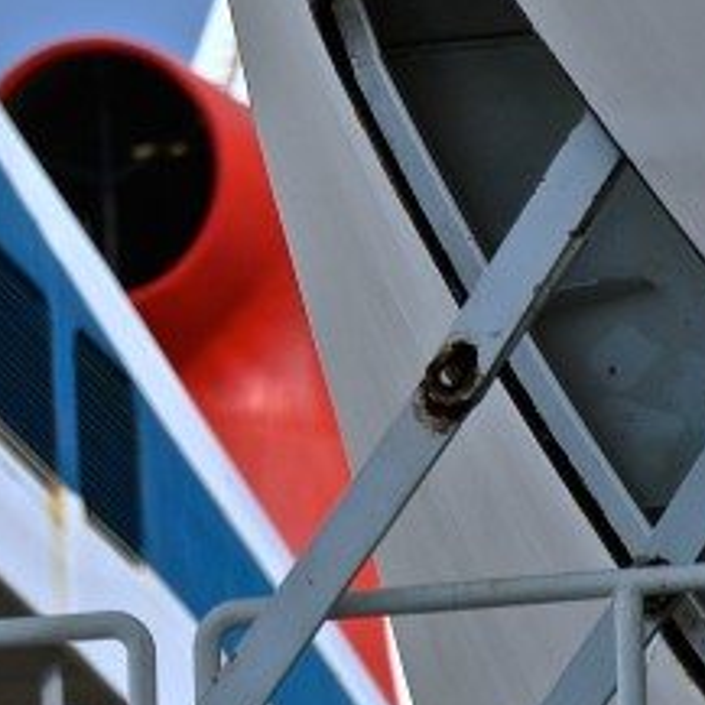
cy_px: -3
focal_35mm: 885
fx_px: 20392
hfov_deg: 2.0
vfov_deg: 2.0
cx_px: -206
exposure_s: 1/2000
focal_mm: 200
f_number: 5.6
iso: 220
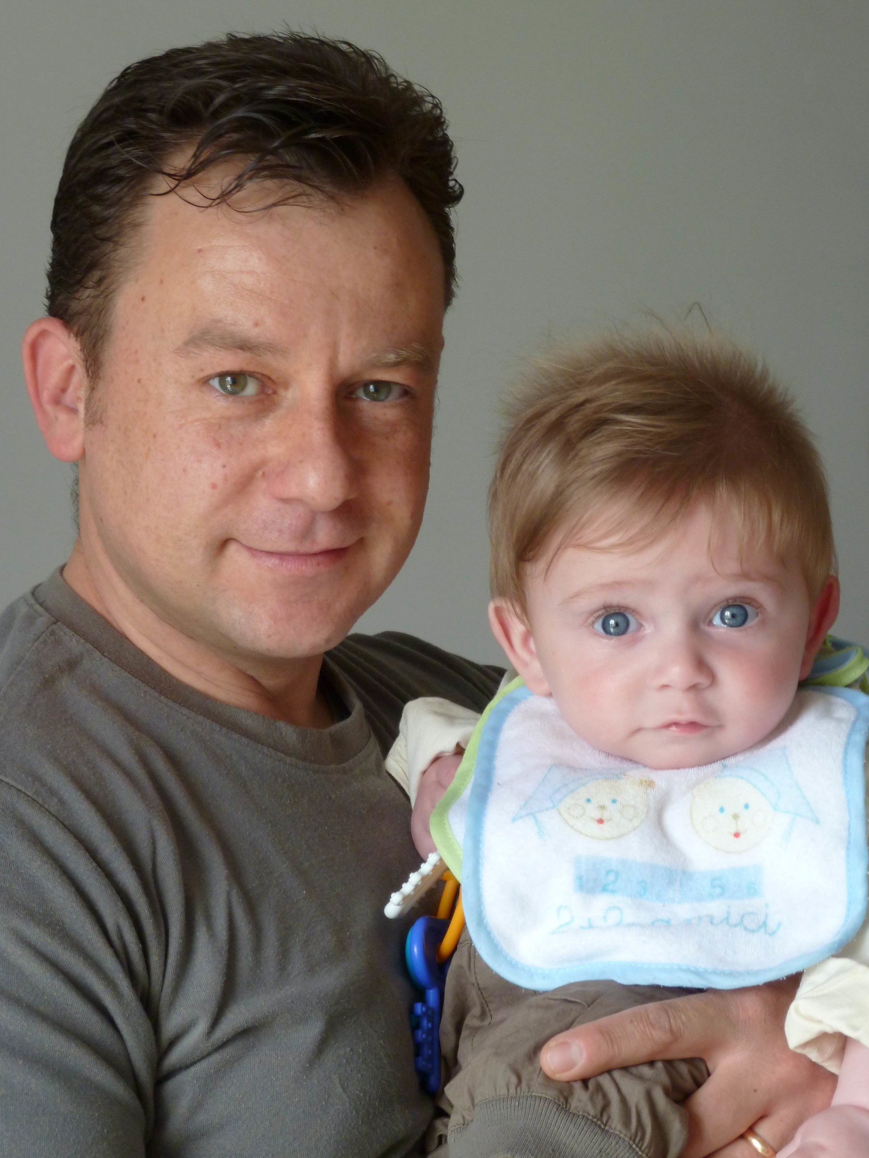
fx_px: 2645
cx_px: 437
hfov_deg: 18.7
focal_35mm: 79
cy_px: 577
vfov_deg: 24.7
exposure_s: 1/40
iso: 160
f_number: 4.2
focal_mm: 12.8
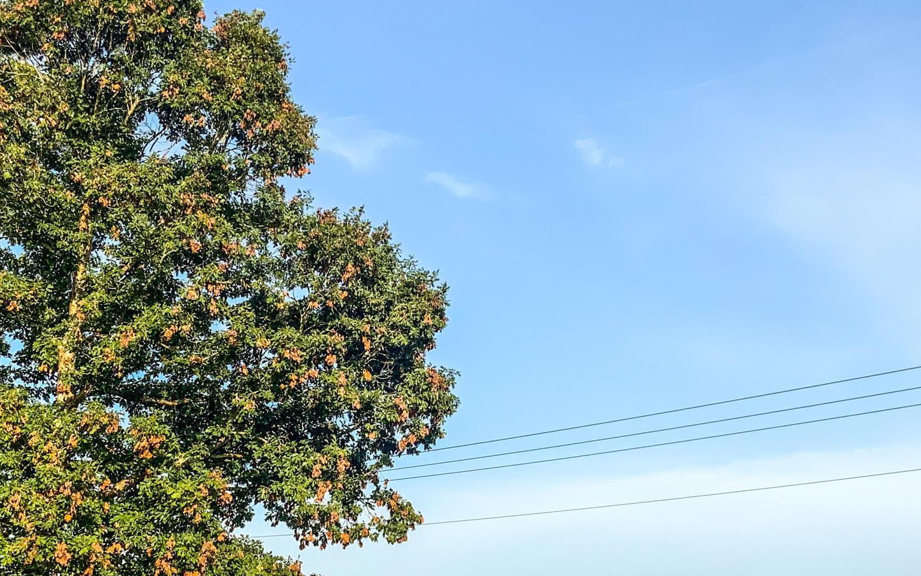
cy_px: 385
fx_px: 1506
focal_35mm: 60
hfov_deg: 34.0
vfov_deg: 21.6
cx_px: 408
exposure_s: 1/1626
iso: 16
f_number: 1.8
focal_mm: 3
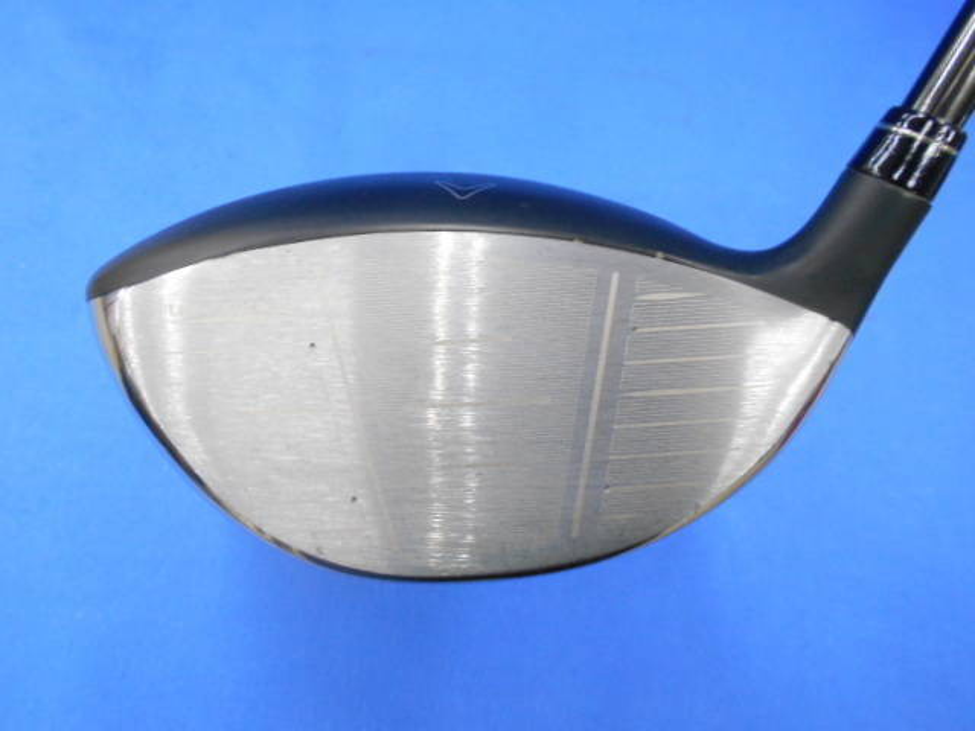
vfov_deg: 53.1
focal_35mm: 26
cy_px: 366
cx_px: 488
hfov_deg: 67.3
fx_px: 732
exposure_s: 1/30
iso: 400
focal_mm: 4.6
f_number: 3.2
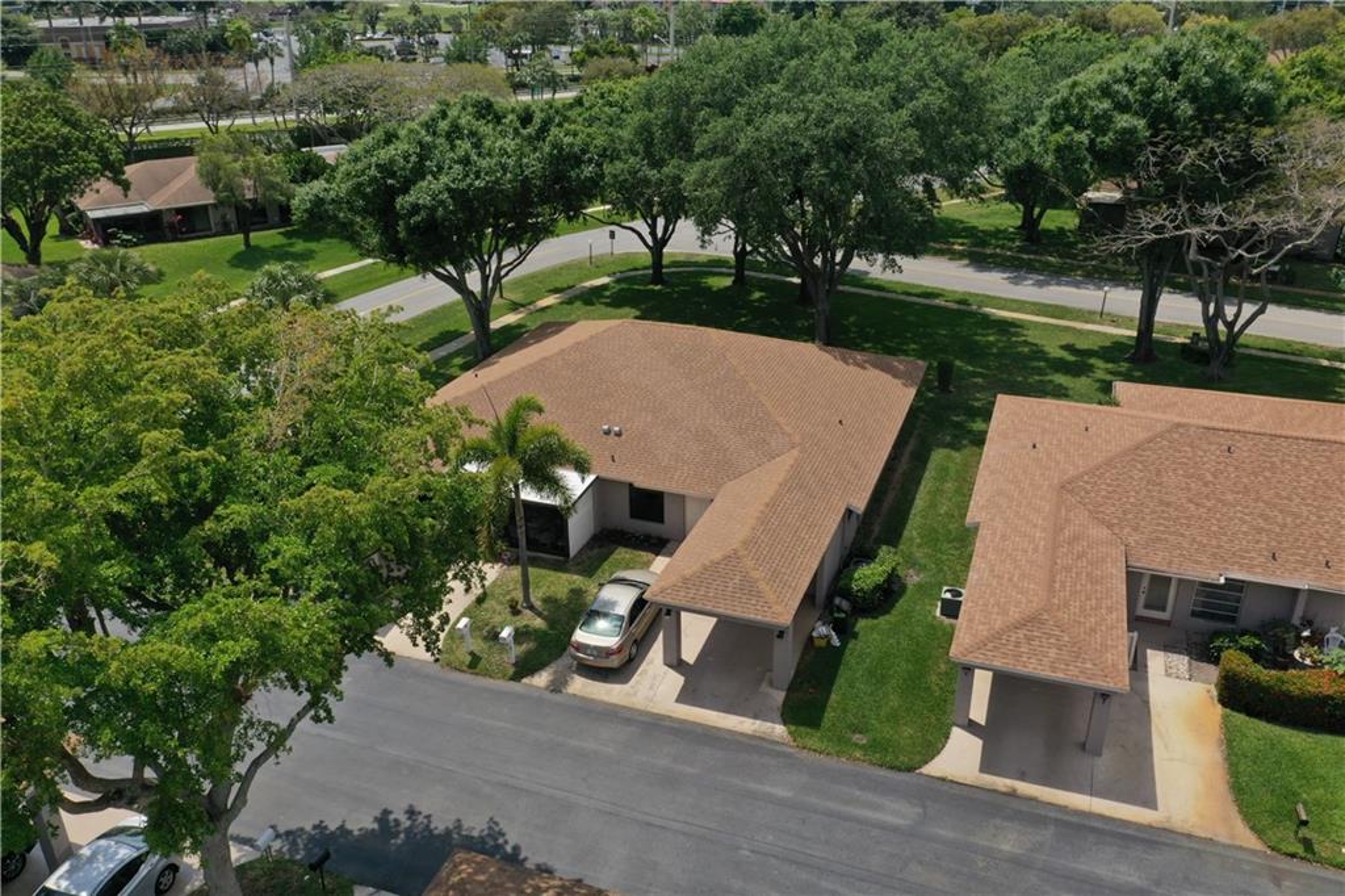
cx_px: 672
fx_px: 1046
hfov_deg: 65.5
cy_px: 448
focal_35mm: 28
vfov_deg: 46.4
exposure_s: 1/50
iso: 100
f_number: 8
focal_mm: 10.26
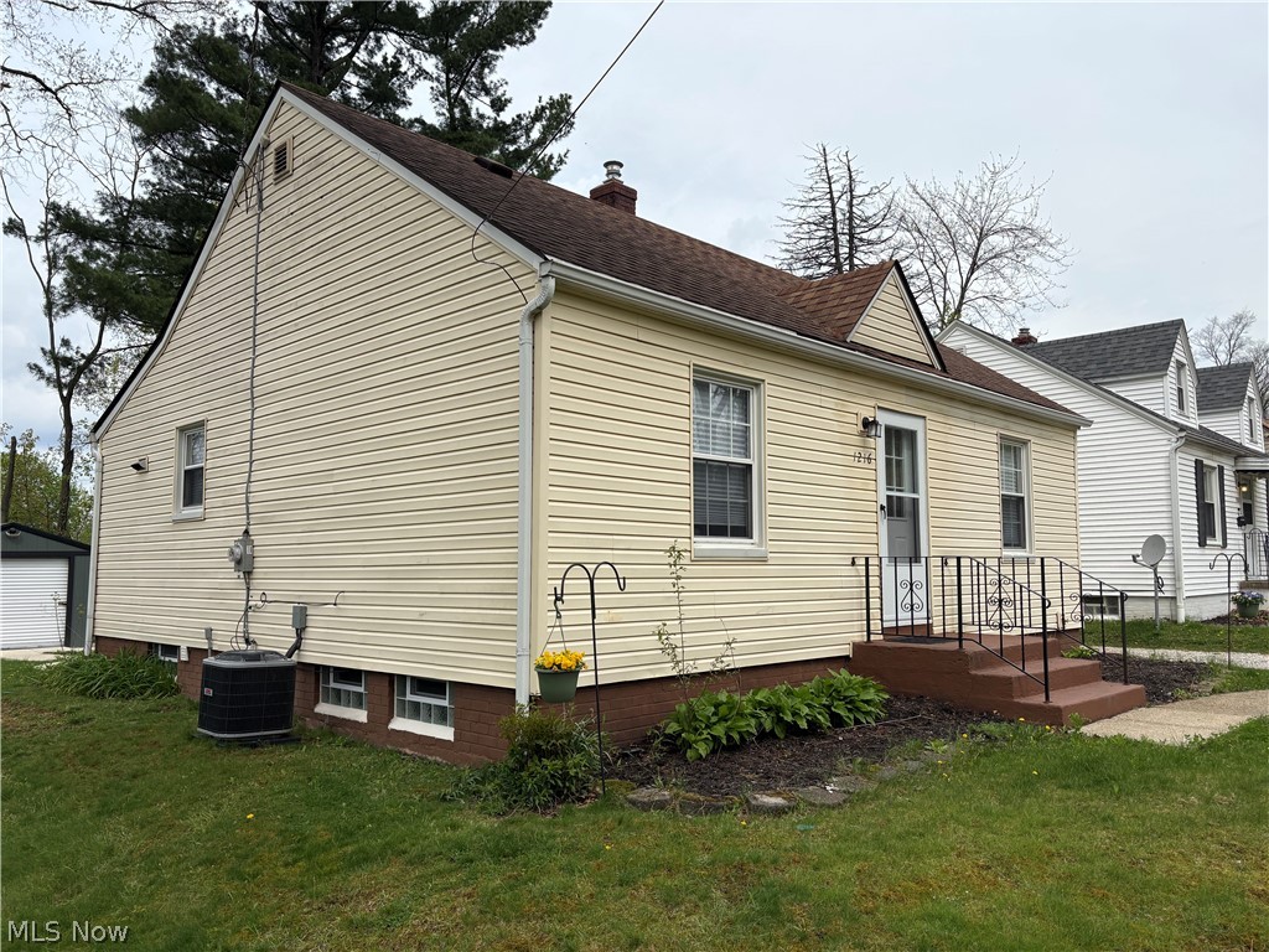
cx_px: 634
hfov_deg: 67.3
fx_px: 953
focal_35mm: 26
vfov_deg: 53.1
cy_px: 476
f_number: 1.6
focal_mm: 5.96
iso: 50
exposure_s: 1/3623
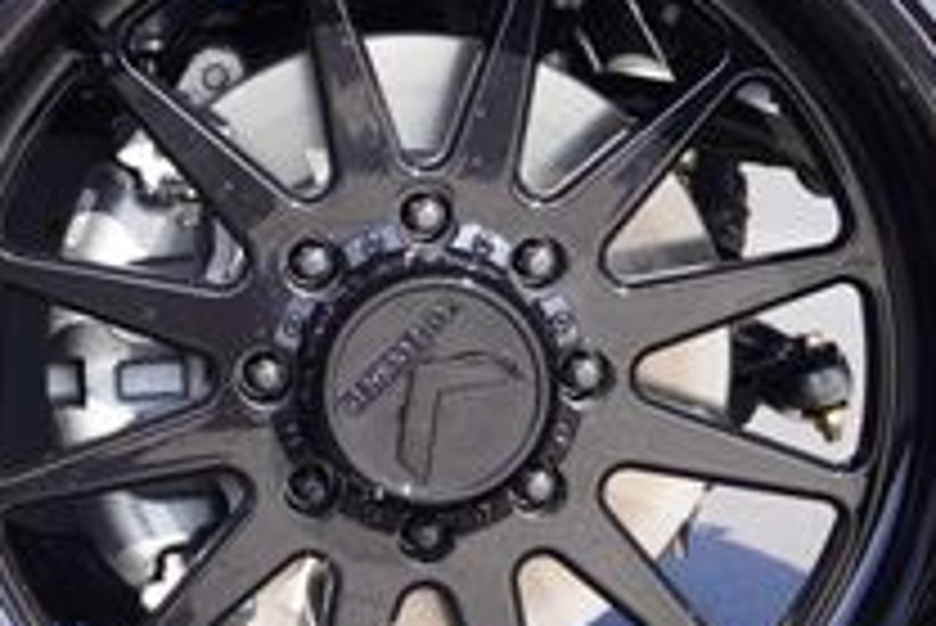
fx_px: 3969
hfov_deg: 13.4
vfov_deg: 9.0
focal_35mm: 153
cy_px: 360
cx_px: 400
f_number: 7.1
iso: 100
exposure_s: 1/80
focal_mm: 33
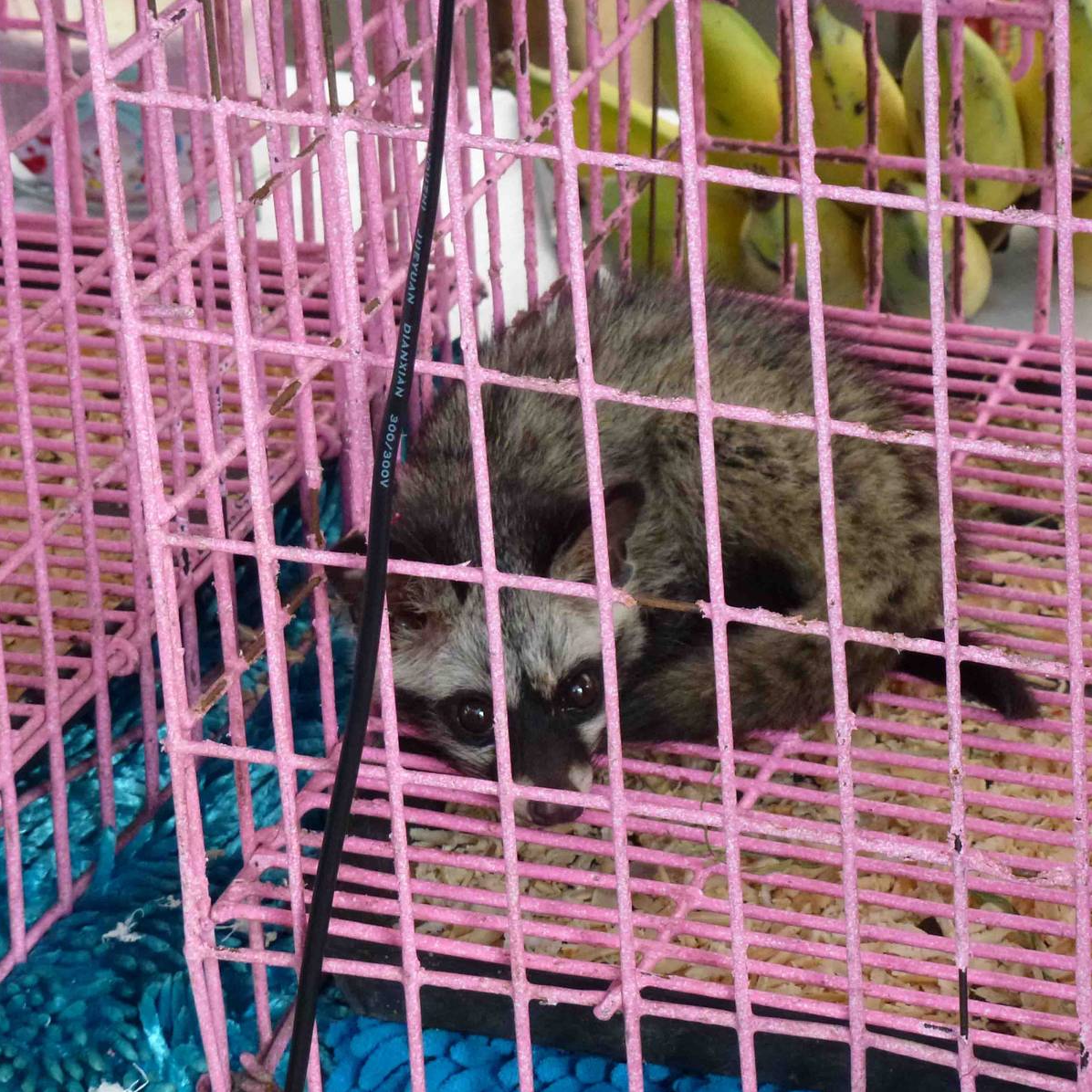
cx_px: 656
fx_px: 4390
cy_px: 546
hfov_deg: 14.2
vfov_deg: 14.2
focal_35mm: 123
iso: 400
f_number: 5
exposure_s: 1/25
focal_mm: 18.7
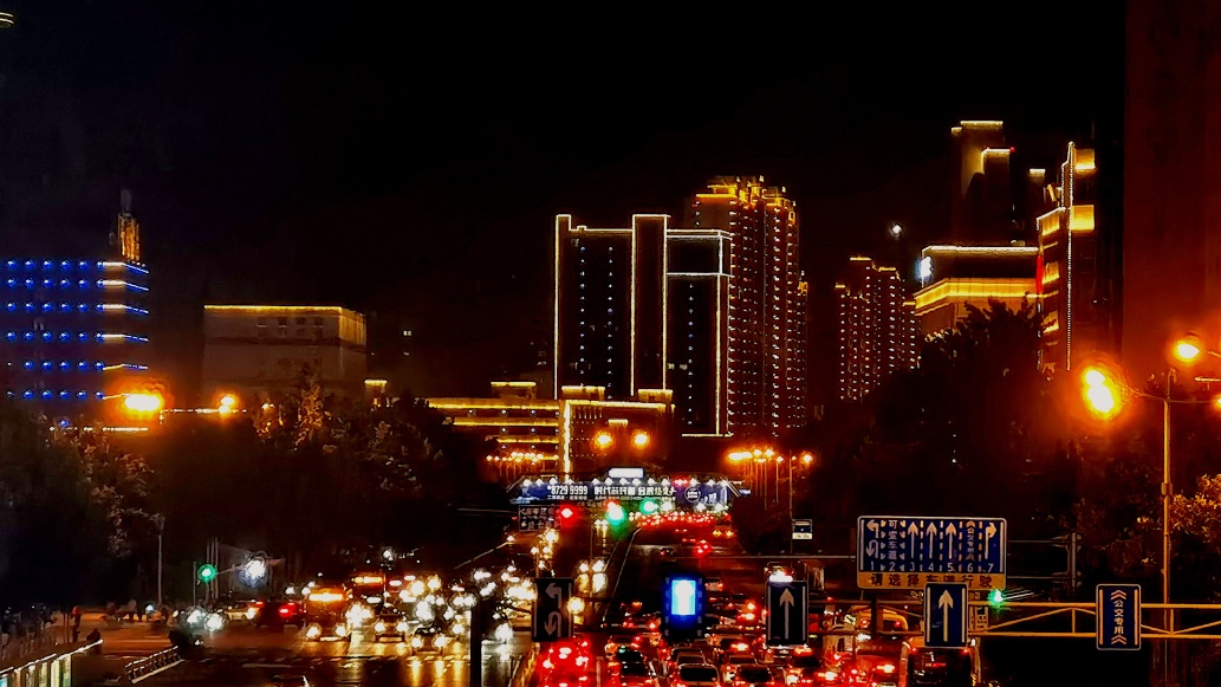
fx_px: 6022
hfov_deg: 11.6
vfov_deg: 6.5
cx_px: 604
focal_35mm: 186
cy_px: 380
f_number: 2.4
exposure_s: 1/50
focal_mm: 7.48
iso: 250
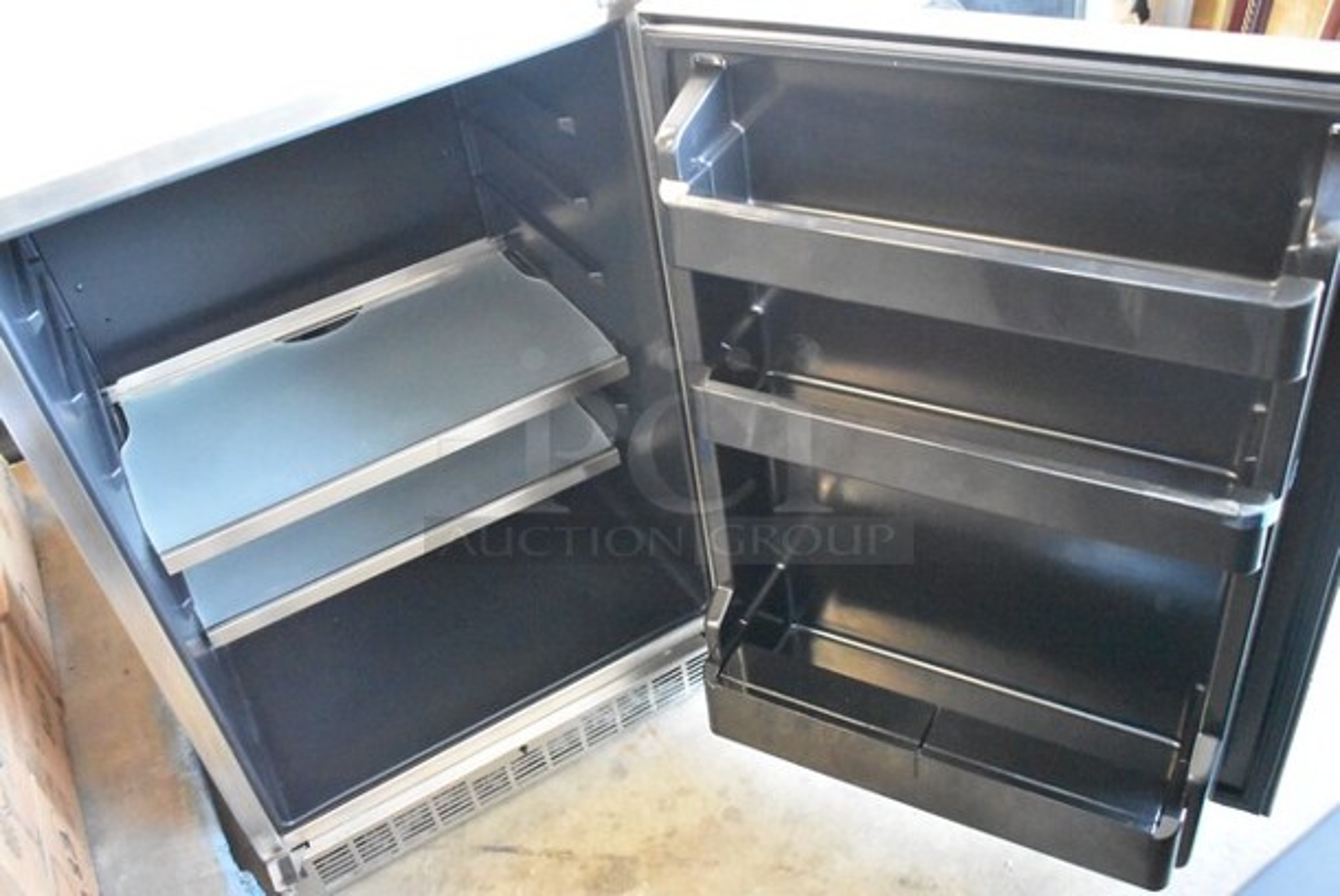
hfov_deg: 55.1
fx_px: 1285
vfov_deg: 38.4
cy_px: 448
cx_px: 670
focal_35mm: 34
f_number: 3.8
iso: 14400
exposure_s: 1/125
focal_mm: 23
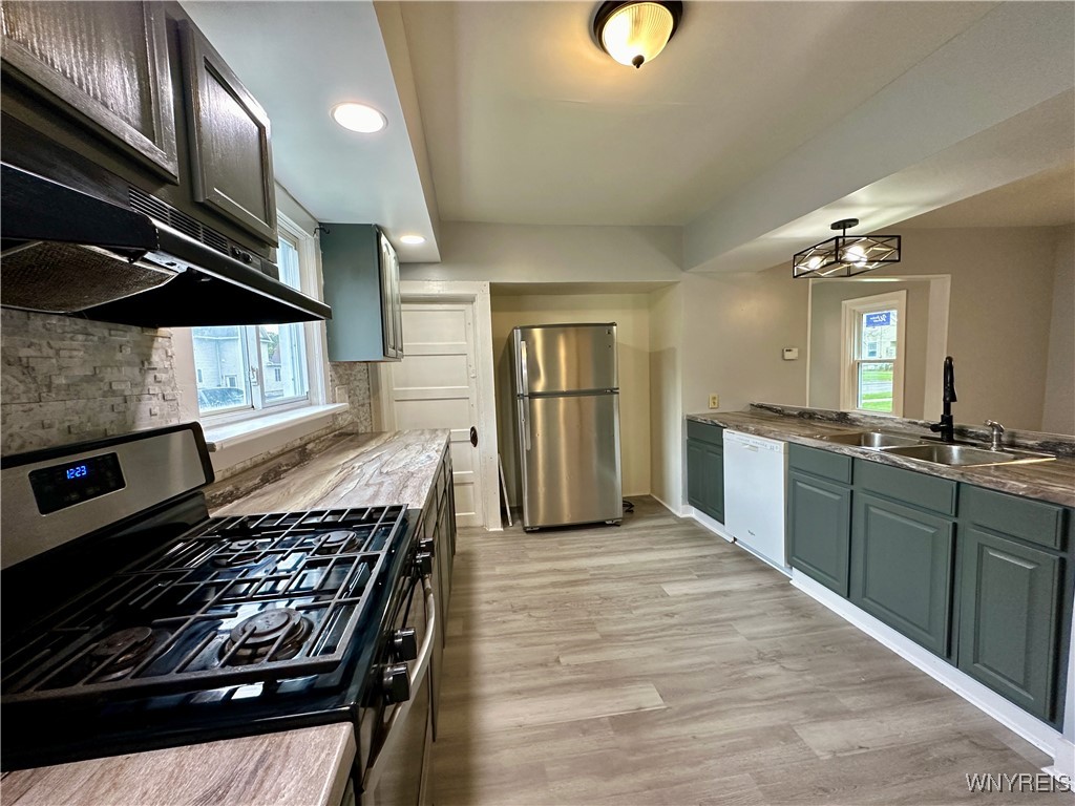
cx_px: 538
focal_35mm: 14
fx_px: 435
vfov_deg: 85.7
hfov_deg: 102.1
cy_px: 403
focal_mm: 2.22
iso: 250
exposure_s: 1/120
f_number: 2.2
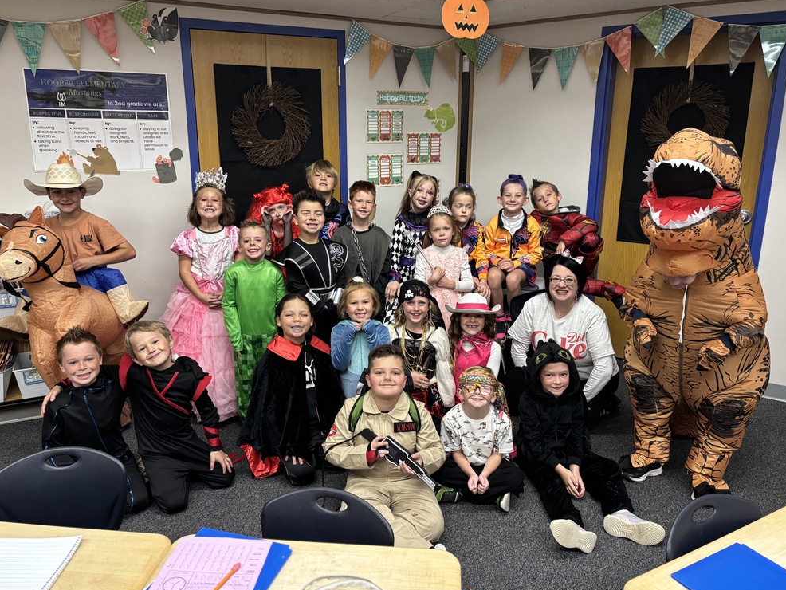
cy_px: 289
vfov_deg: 51.4
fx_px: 613
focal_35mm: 27
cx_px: 382
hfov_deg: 65.3
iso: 250
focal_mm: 5.96
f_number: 1.6
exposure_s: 1/60
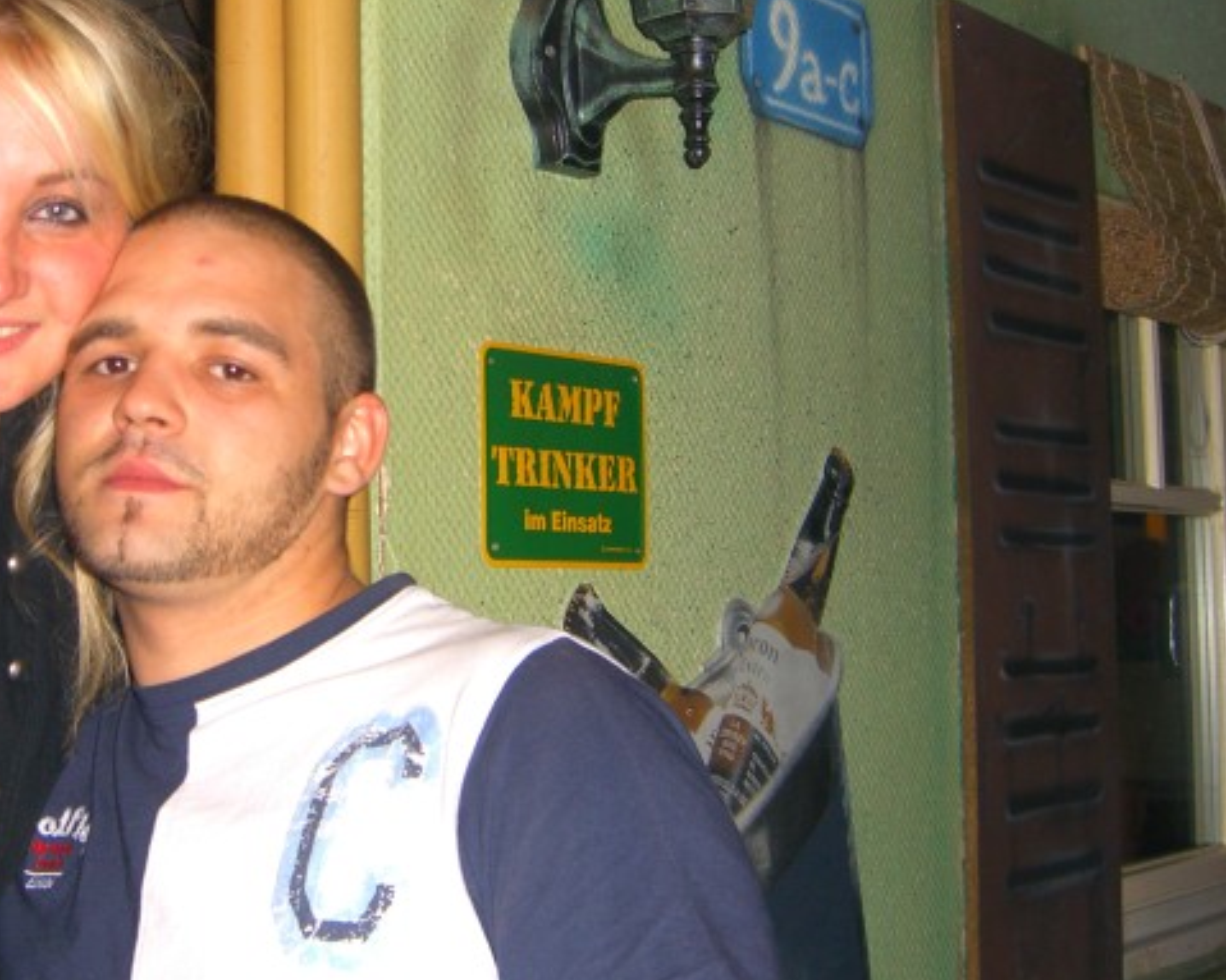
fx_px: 2249
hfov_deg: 30.2
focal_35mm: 62
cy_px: 404
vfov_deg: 24.6
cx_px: 369
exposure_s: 1/60
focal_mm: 7.9
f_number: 2.8
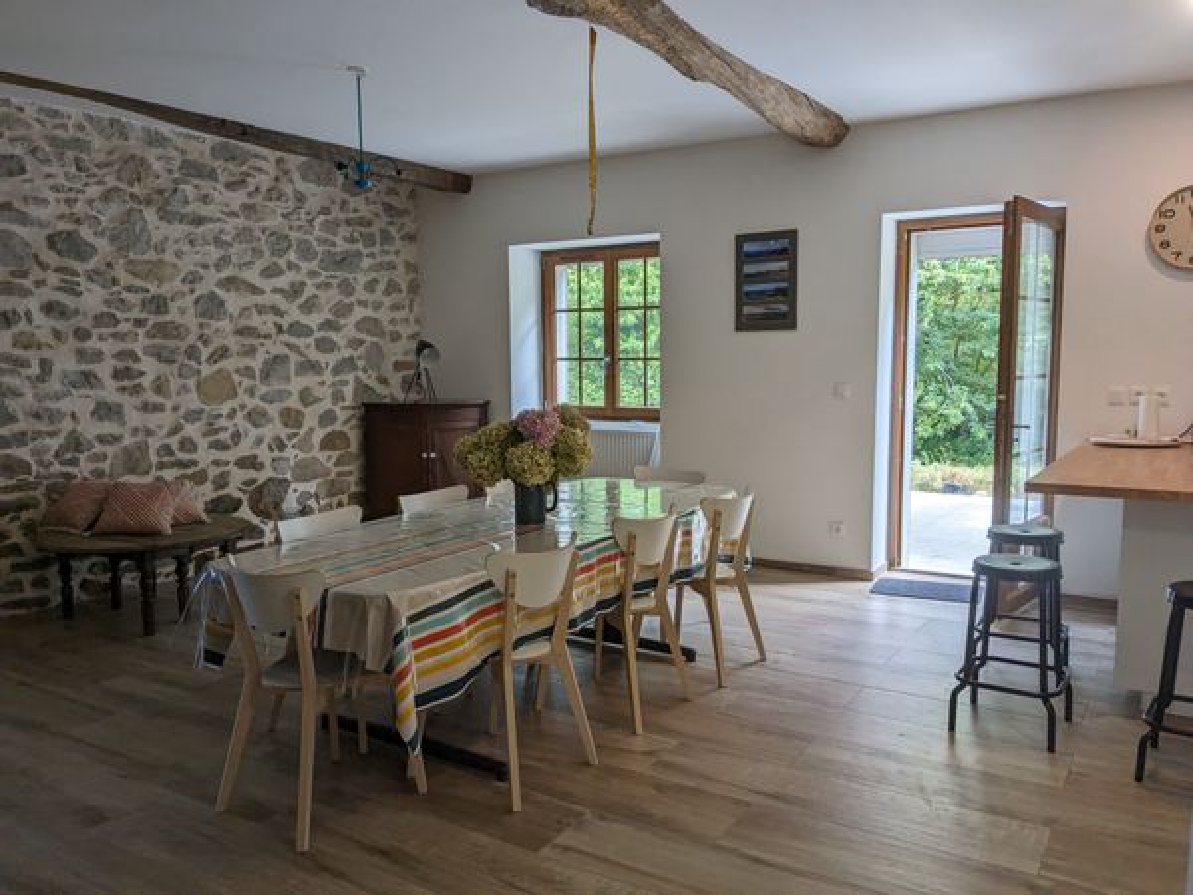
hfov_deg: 65.3
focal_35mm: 27
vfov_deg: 51.4
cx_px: 596
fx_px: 931
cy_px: 448
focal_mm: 4.38
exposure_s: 1/269
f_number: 1.73
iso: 56
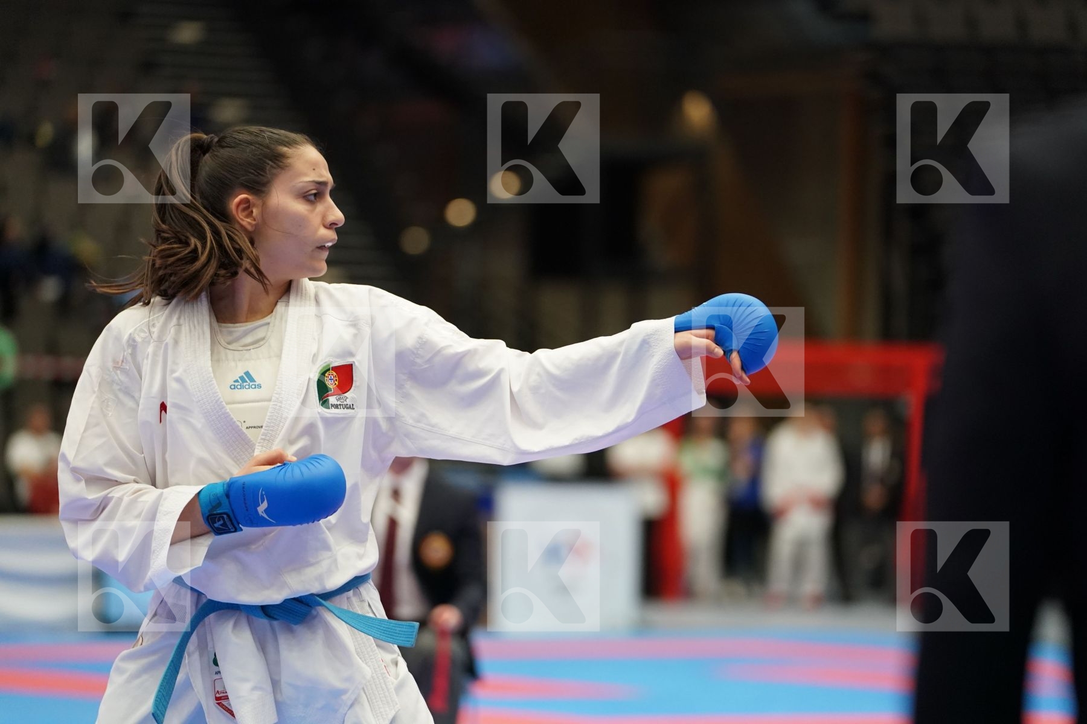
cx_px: 544
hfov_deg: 14.0
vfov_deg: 9.3
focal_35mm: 147
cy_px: 362
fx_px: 4438
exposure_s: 1/1000
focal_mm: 147
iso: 3200
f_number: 2.8
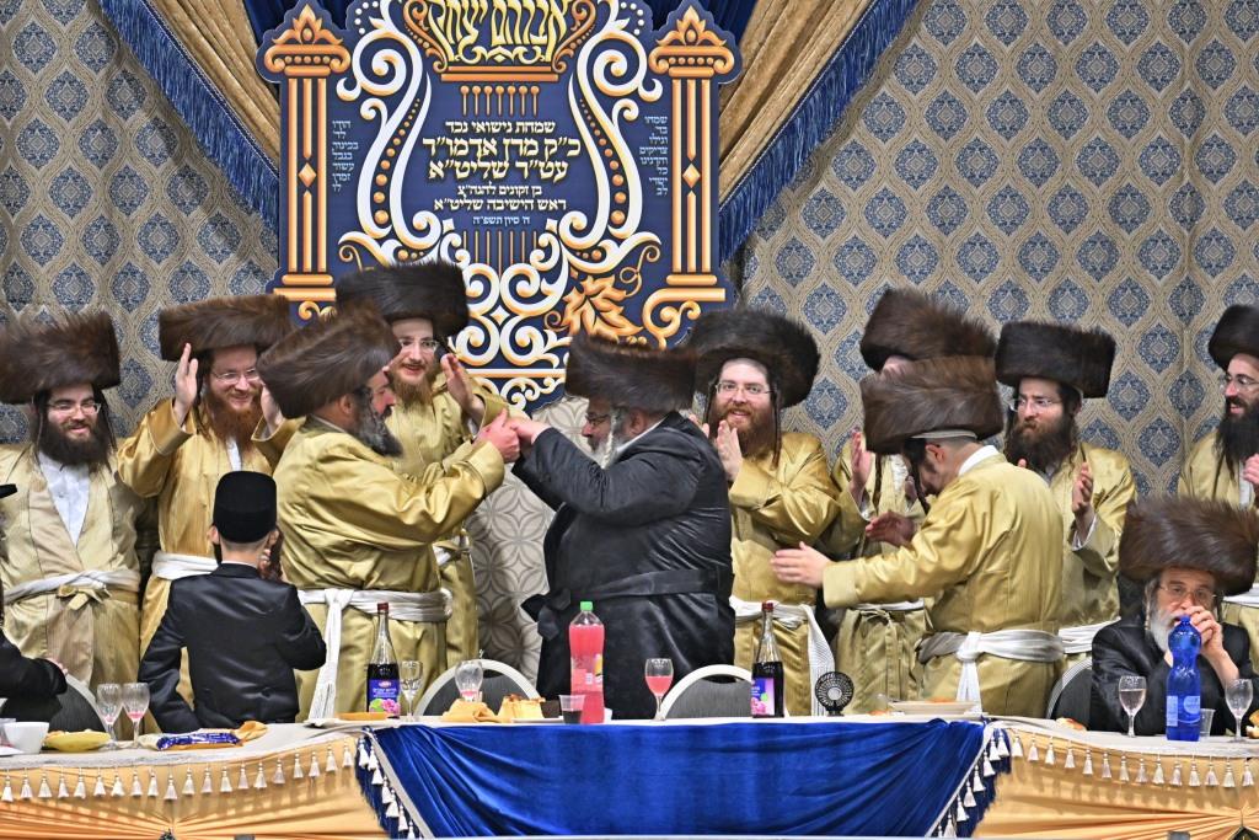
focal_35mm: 300
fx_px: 10492
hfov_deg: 6.9
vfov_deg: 4.6
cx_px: 630
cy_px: 420
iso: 800
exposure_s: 1/250
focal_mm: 200
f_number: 2.8
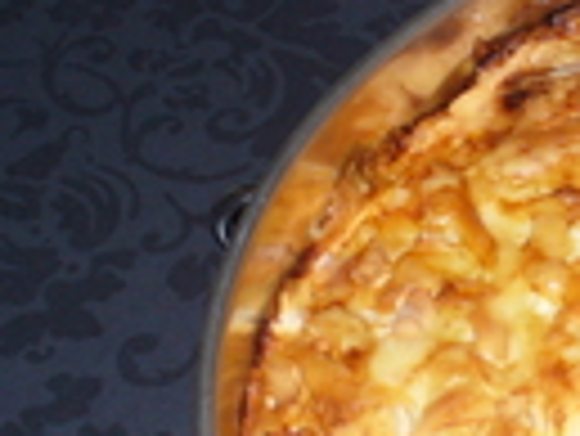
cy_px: 440
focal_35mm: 129
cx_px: 724
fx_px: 2163
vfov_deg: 11.4
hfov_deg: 14.7
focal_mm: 6.1
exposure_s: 1/60
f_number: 2.8
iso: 100
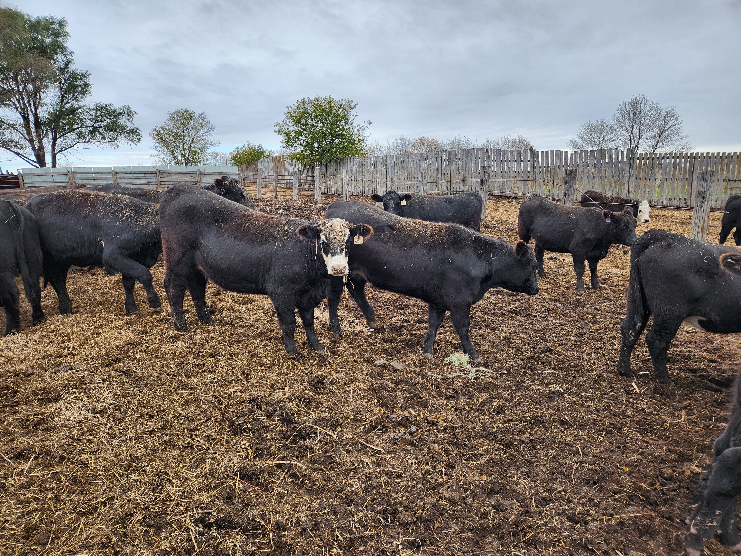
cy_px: 278
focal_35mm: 23
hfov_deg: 73.9
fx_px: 492
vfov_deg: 58.9
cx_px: 370
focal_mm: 5.4
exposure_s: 1/265
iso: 20
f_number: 1.8
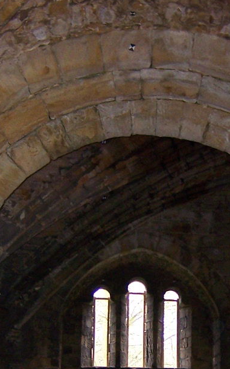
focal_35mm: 89
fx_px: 893
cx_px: 157
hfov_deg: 14.6
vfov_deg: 23.0
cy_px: 292
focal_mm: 5.5
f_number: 2.8
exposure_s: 1/30
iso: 140
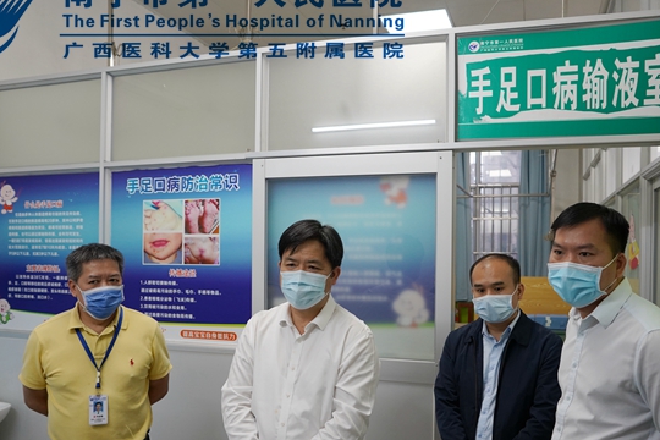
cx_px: 348
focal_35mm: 32
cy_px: 260
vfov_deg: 41.0
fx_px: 587
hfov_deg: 58.7
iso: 1250
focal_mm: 24
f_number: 4
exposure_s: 1/80
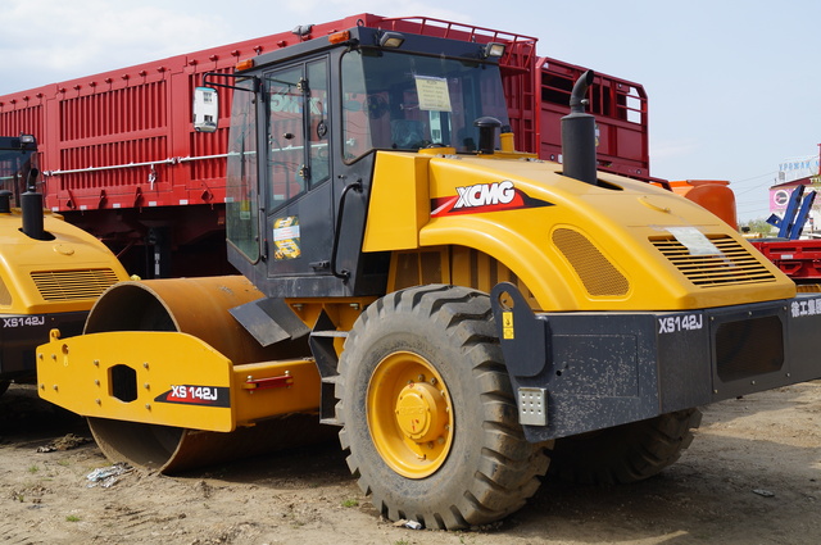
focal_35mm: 45
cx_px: 410
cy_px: 272
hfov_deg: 43.7
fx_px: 1025
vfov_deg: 29.8
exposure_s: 1/100
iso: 100
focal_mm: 30
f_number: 13
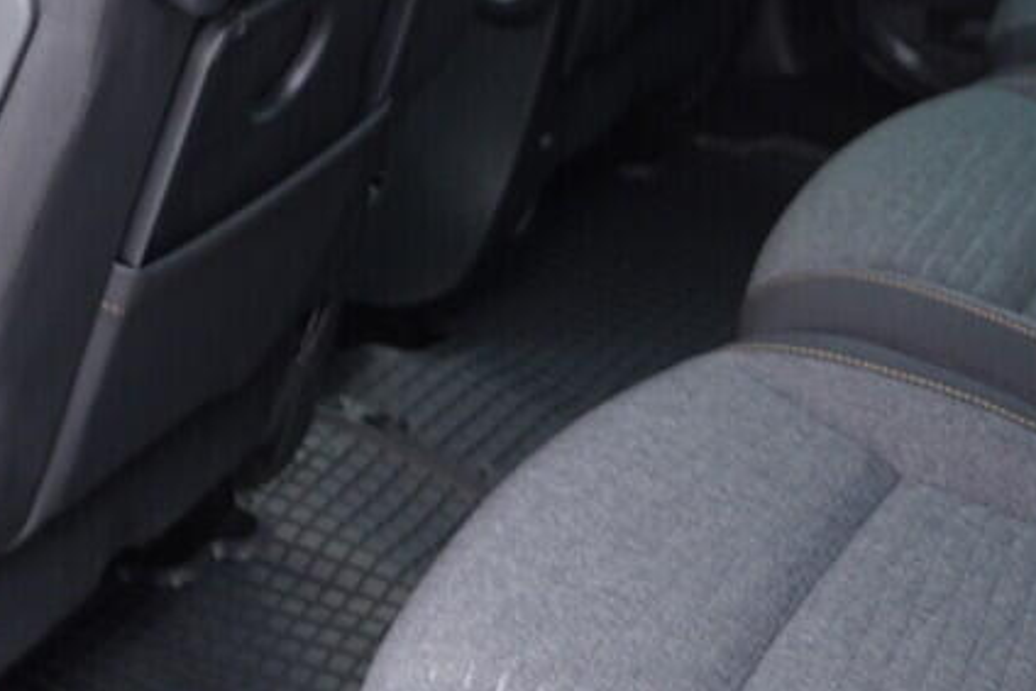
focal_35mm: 87
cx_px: 242
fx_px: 2504
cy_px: -89
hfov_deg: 23.1
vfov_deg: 15.3
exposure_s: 1/40
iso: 320
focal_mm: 24
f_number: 2.8
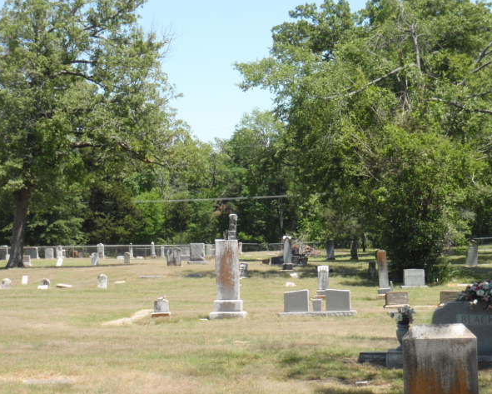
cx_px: 263
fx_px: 1078
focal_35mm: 74
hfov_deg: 25.7
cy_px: 198
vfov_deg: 20.7
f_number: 4.9
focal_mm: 12.5
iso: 200
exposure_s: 1/500
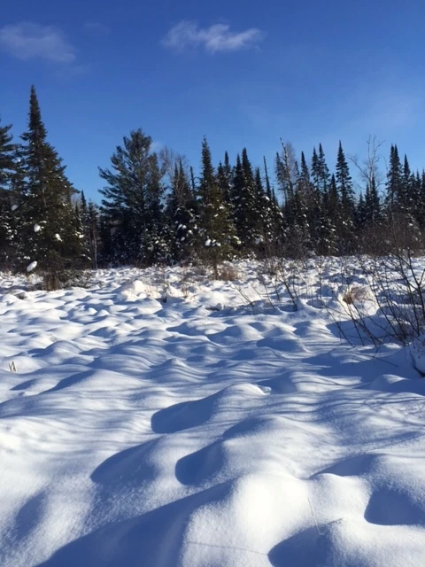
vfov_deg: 61.7
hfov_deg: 48.2
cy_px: 284
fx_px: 475
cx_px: 212
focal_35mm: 29
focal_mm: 4.15
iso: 32
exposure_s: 1/2639
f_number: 2.2
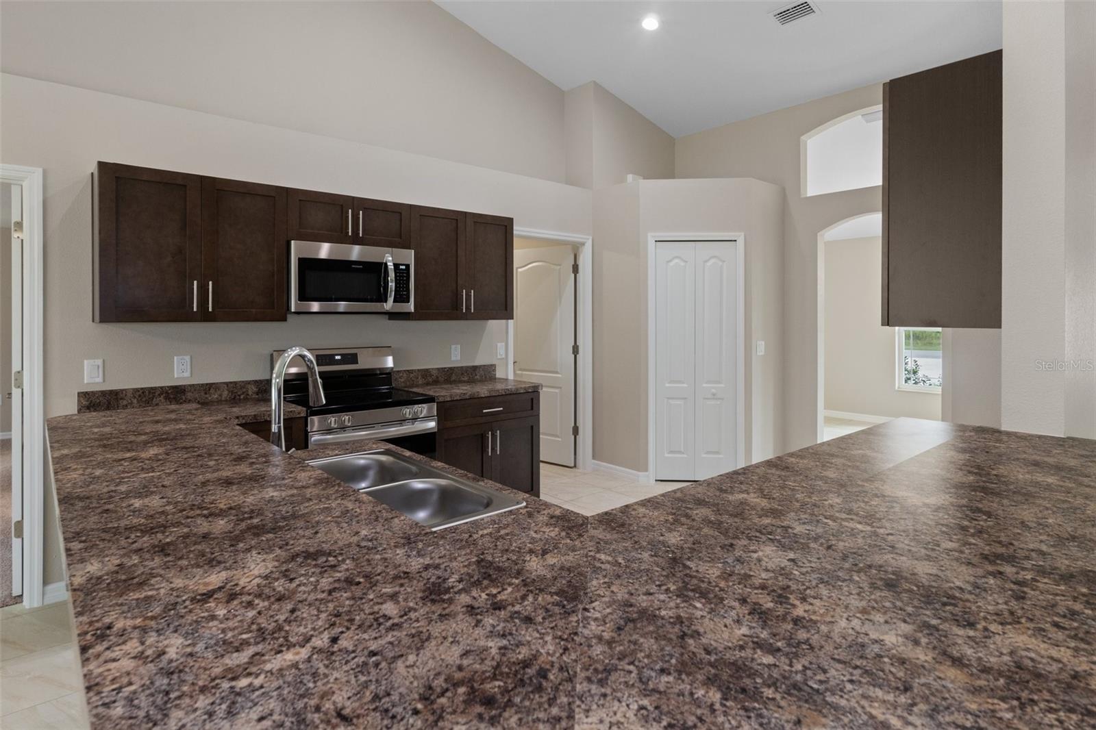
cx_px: 548
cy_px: 365
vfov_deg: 67.4
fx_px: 548
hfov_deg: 90.0
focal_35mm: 18
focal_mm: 12
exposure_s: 1
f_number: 8
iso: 640
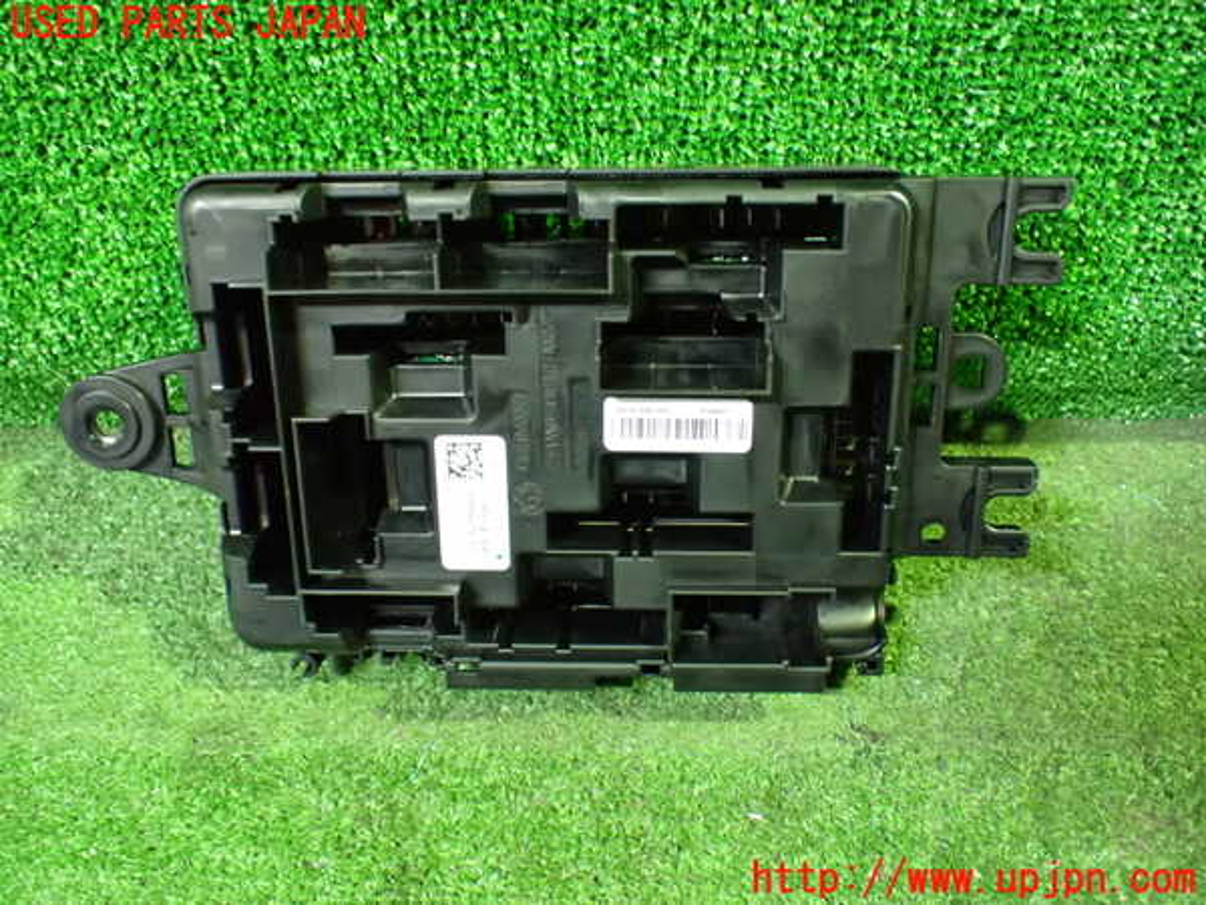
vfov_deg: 46.8
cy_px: 452
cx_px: 603
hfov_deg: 60.0
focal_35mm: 30
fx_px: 1045
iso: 1250
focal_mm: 5.4
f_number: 2.3
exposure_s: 1/30
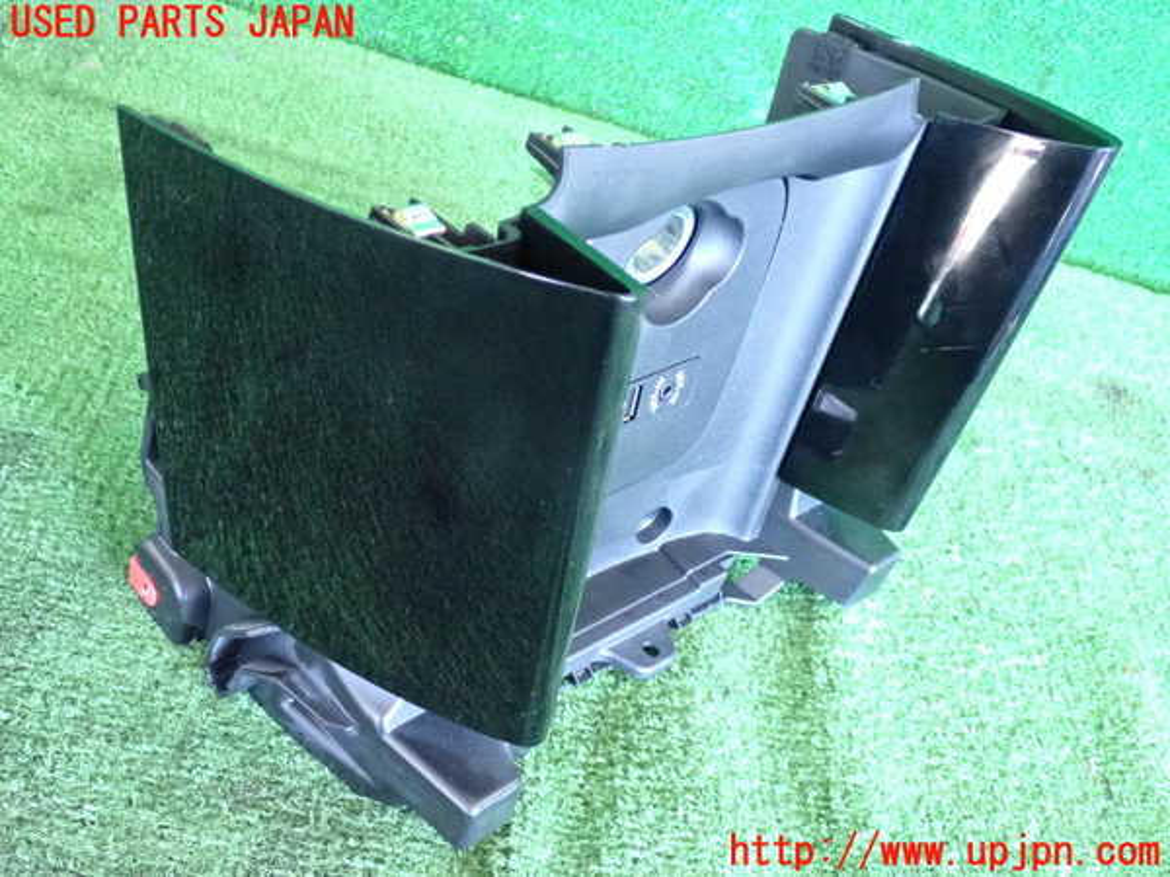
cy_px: 438
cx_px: 585
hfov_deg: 45.8
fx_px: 1386
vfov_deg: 35.1
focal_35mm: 41
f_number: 2.8
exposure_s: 1/125
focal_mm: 7.31
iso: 2500
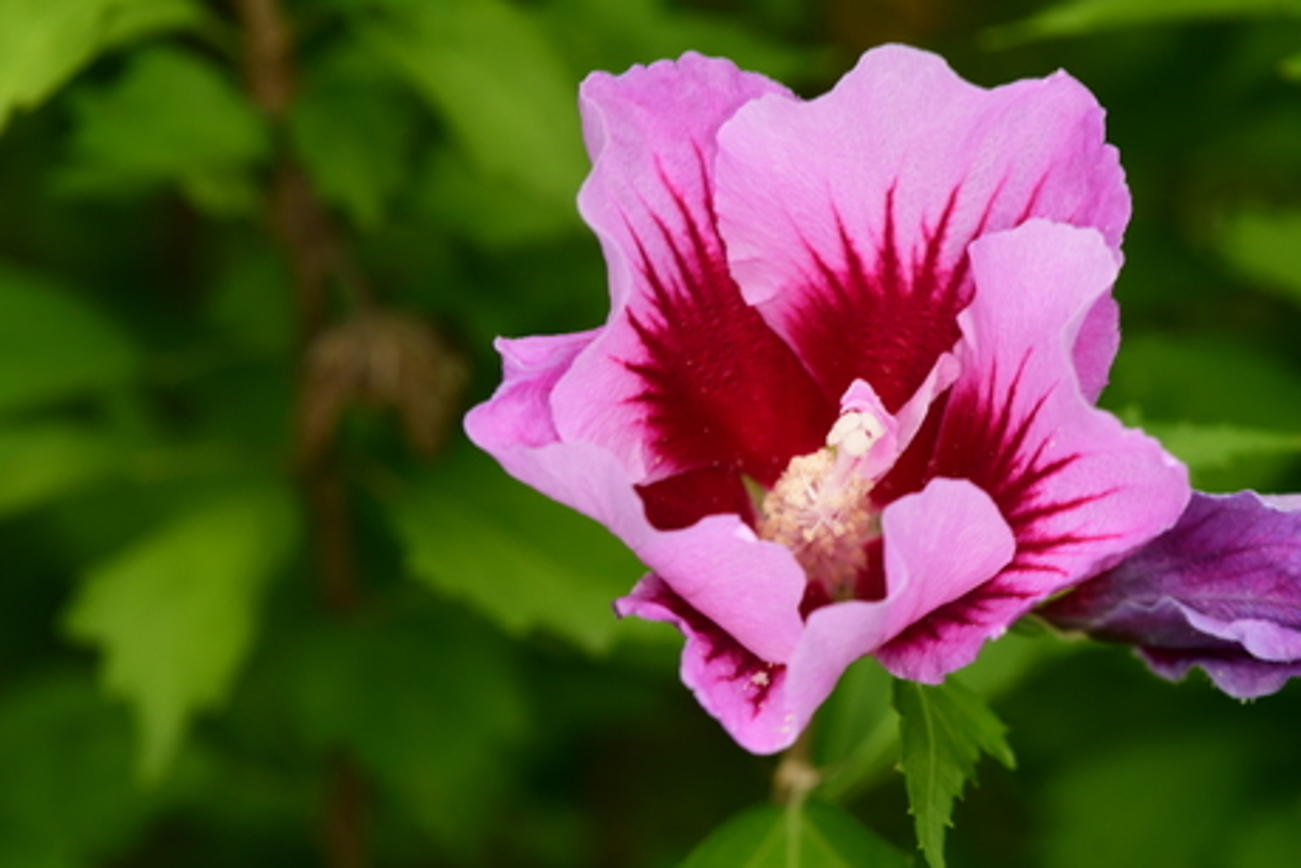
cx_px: 650
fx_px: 4591
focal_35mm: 127
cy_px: 434
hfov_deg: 16.1
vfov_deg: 10.8
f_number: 8
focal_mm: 85
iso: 100
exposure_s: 1/25
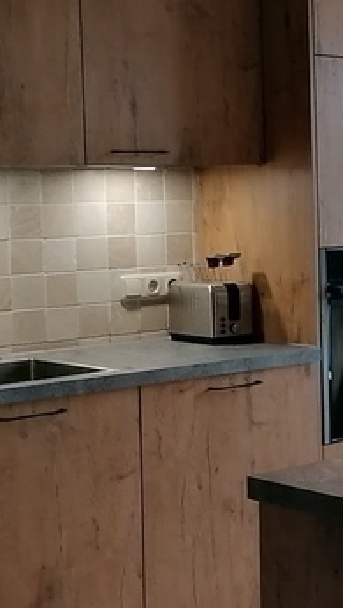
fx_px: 1405
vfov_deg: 24.4
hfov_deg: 13.2
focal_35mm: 87
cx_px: 514
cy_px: 264
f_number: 1.8
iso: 160
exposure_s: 1/50
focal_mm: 4.75
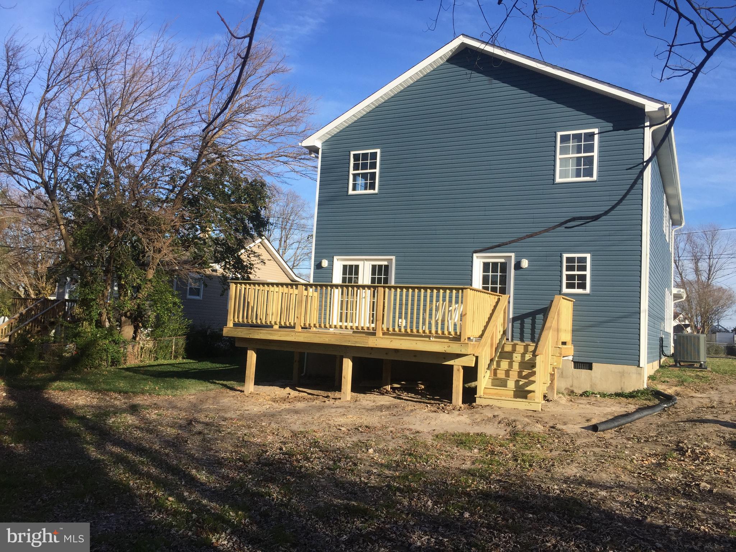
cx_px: 368
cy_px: 276
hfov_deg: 61.7
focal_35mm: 29
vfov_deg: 48.2
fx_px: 617
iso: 32
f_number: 2.2
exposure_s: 1/1364
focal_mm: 4.15
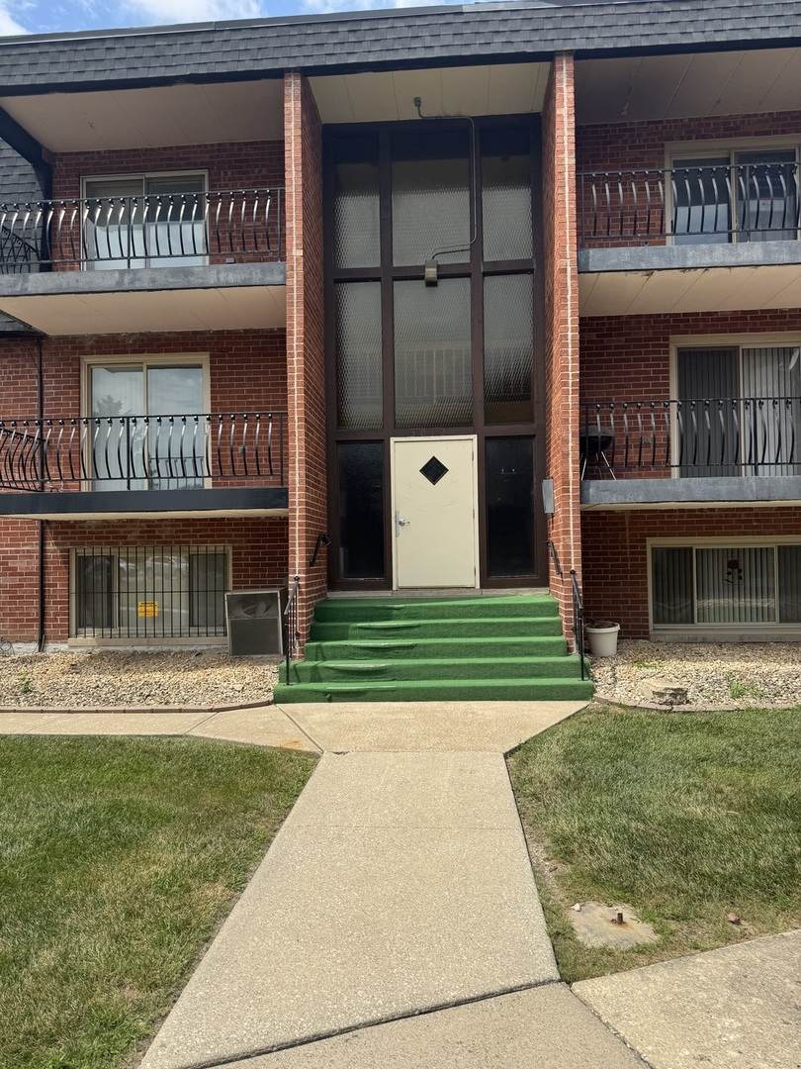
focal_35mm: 24
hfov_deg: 56.8
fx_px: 740
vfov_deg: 71.6
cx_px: 400
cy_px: 534
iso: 80
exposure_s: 1/4310
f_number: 1.78
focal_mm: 6.76
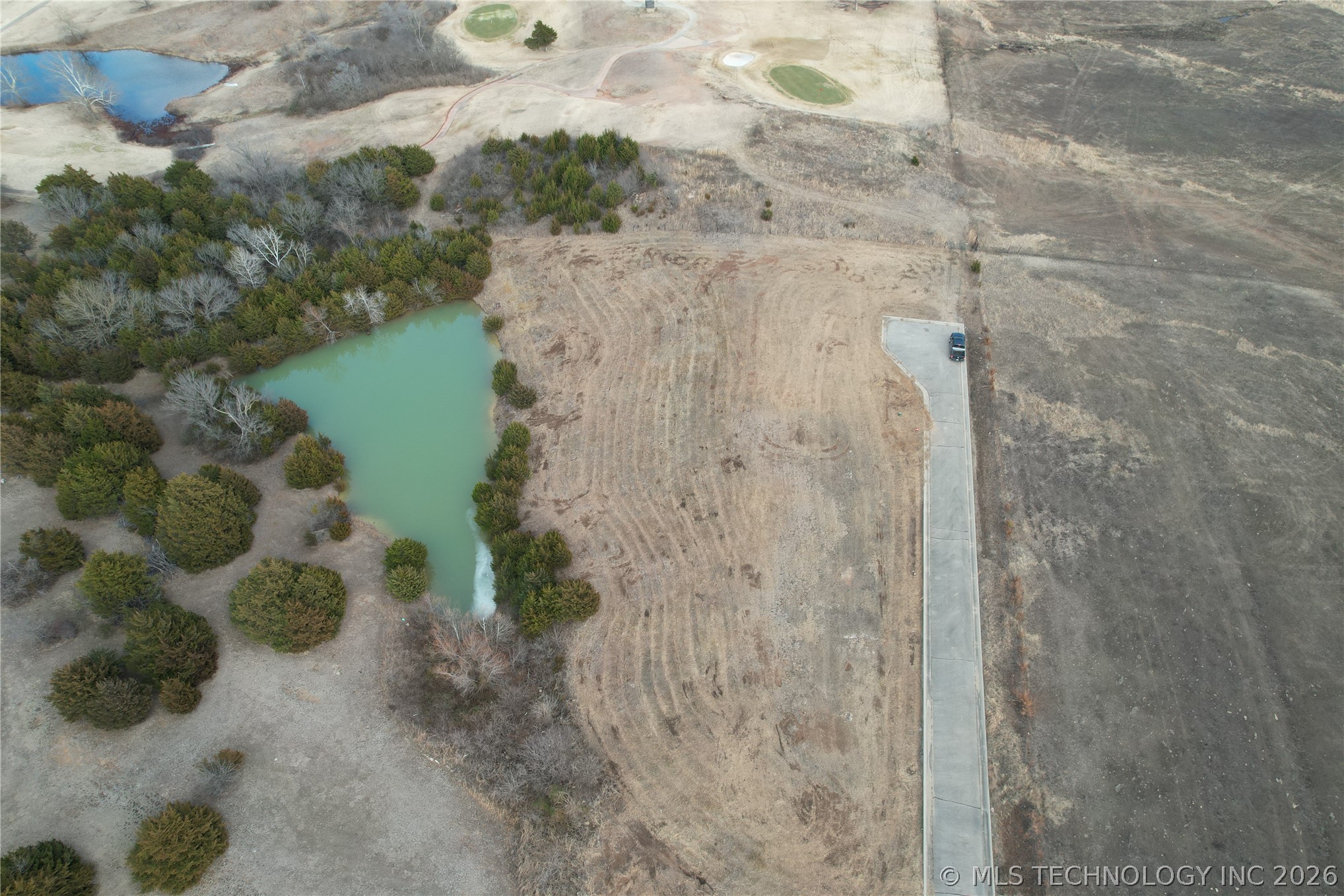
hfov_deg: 78.6
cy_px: 448
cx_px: 672
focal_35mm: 22
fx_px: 821
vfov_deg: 57.2
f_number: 2.8
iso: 100
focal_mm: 8.38
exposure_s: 1/250
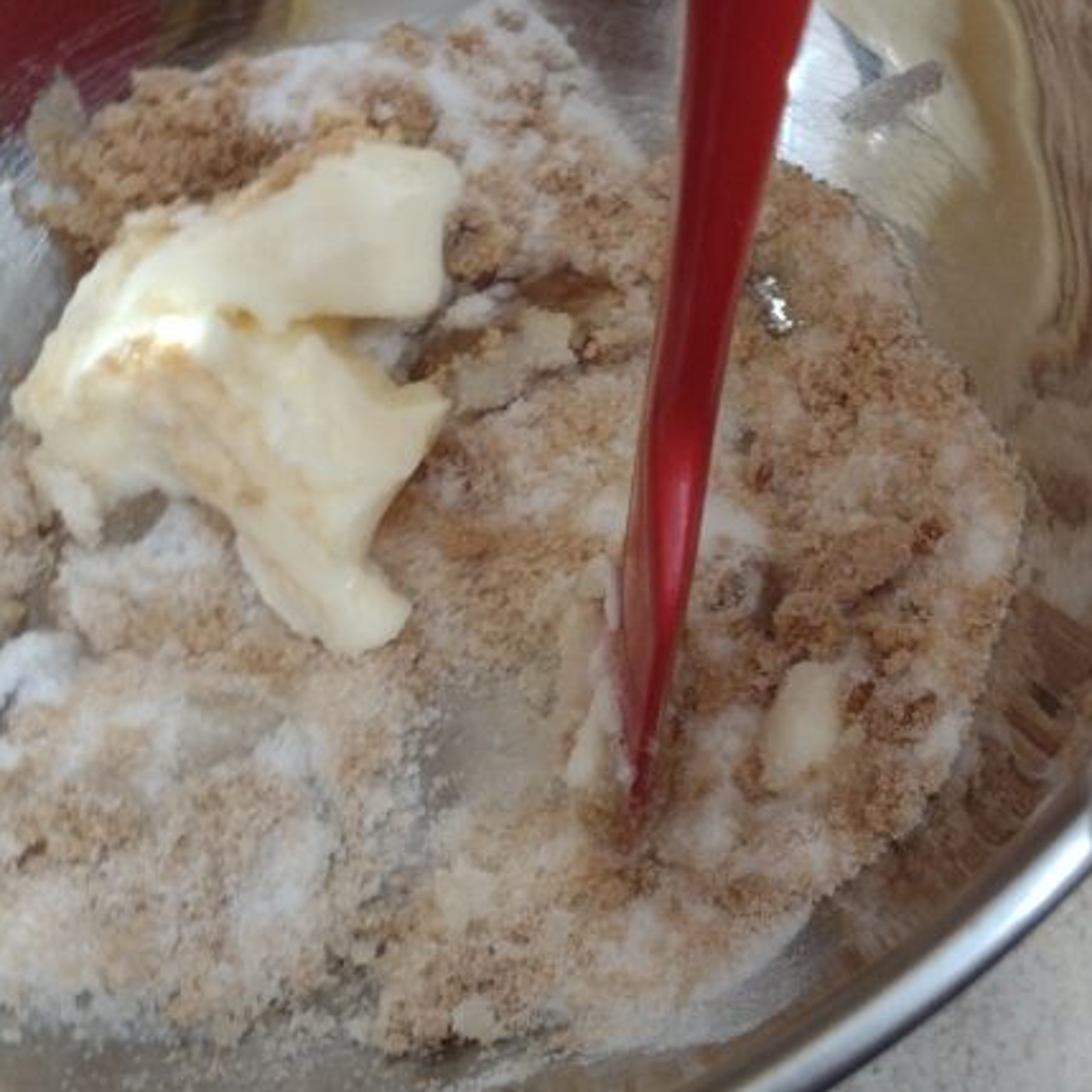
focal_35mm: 57
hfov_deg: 29.4
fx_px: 2034
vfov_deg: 29.2
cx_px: 853
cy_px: 181
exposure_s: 1/40
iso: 356
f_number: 1.7
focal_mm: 4.71
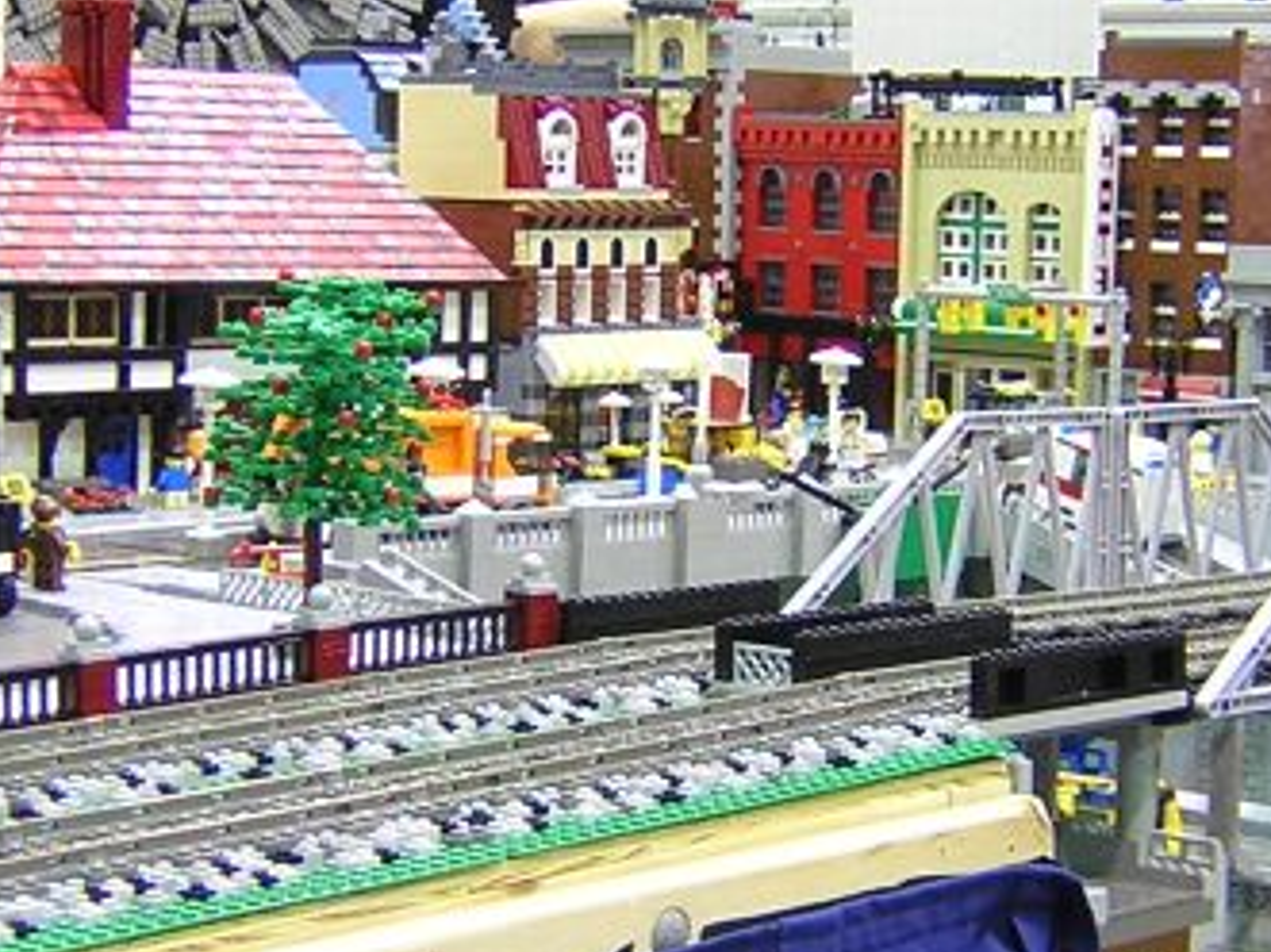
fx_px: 3193
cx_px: 691
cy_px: 349
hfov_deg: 22.5
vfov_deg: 16.9
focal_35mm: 87
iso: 116
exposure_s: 1/3.4
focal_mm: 4.7
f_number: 2.6
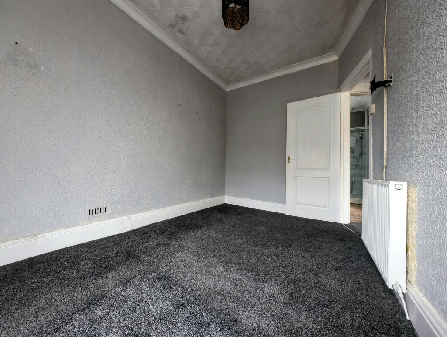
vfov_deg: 94.6
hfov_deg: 110.5
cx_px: 224
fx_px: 155
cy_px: 168
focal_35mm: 12
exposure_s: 1/15
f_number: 1.95
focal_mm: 2.23
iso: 58
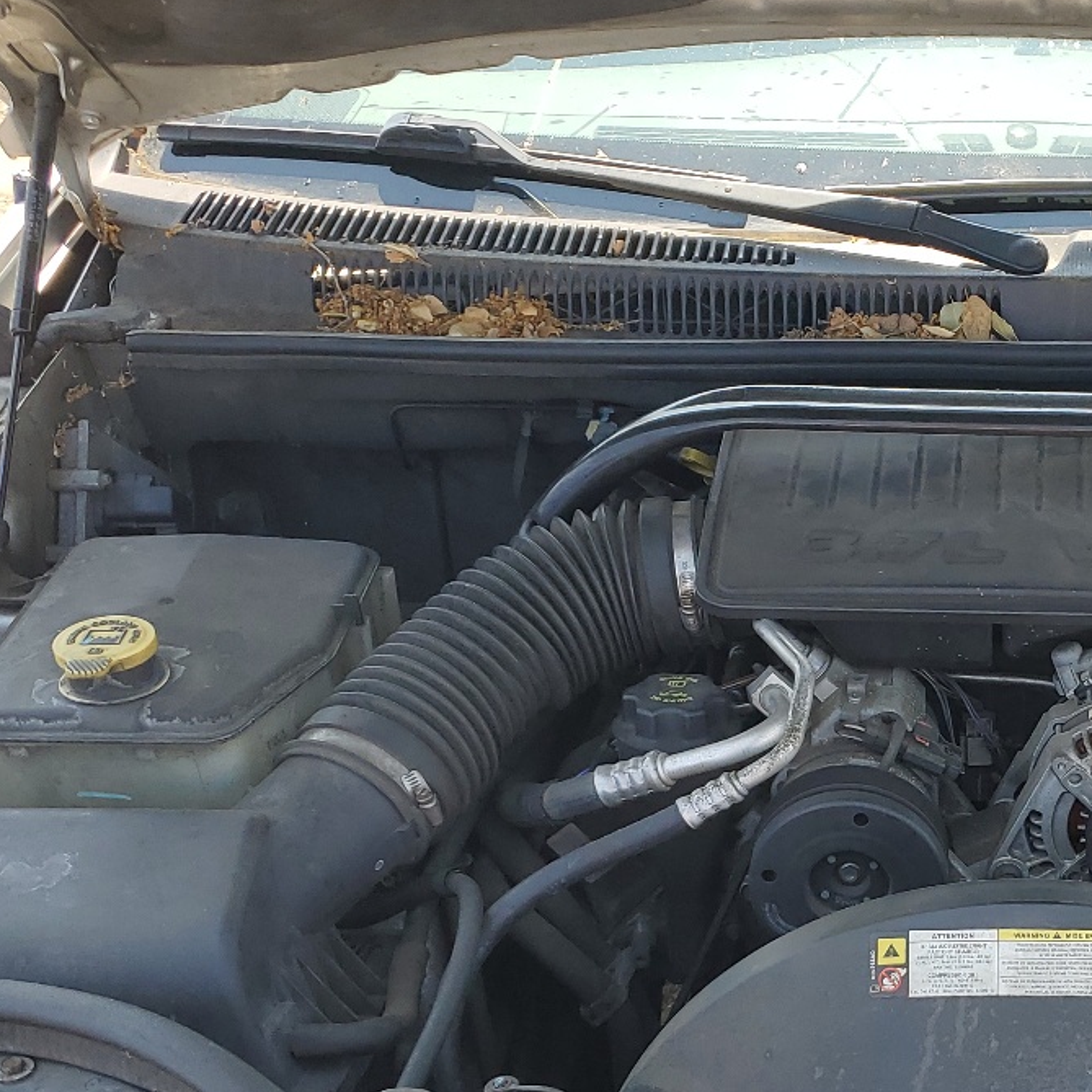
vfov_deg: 30.5
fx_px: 1963
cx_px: 1064
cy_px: 844
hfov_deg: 29.3
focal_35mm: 55
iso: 50
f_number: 1.5
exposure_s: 1/526
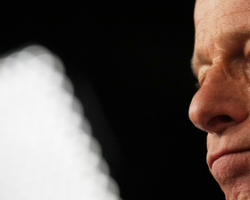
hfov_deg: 3.8
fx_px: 3803
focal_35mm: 514
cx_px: 125
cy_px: 125
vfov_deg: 3.0
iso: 5000
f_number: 4.5
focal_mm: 200
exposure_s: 1/640
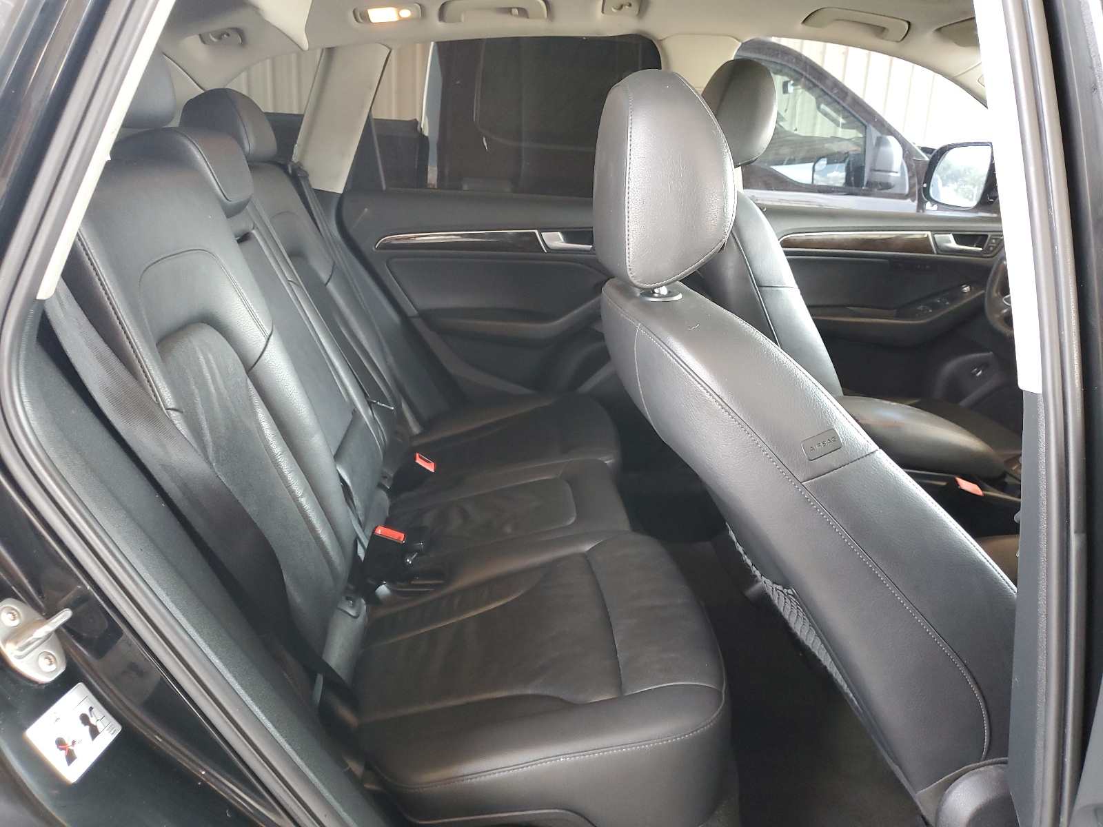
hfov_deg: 67.3
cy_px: 414
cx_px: 552
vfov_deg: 53.1
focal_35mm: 26
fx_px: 828
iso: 194
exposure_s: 1/60.2
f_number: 1.5
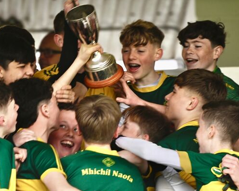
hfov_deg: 2.8
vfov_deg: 2.3
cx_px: 88
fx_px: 4824
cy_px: 71
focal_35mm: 682
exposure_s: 1/200
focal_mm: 450
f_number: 5.6
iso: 320
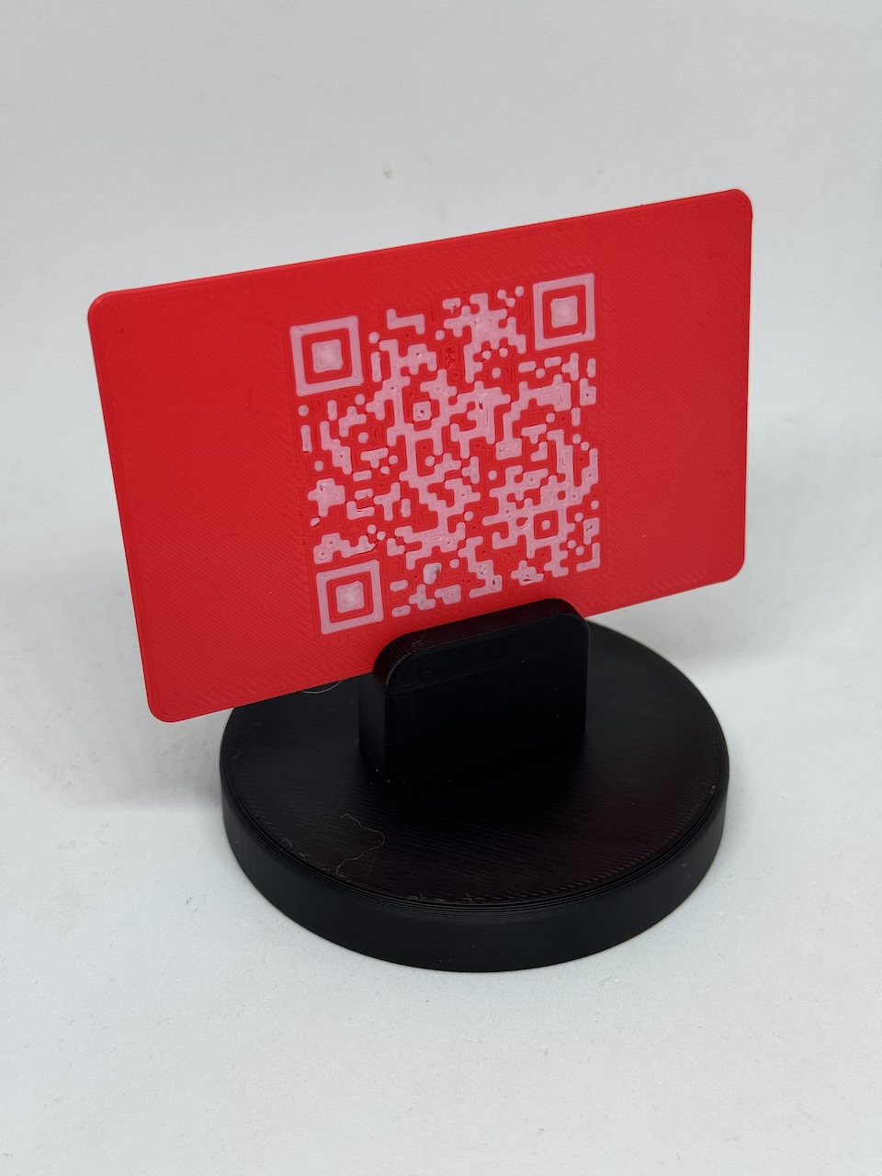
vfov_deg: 39.7
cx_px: 441
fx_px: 1631
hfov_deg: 30.3
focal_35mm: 48
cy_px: 588
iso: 64
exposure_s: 1/162
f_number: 1.78
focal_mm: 6.76
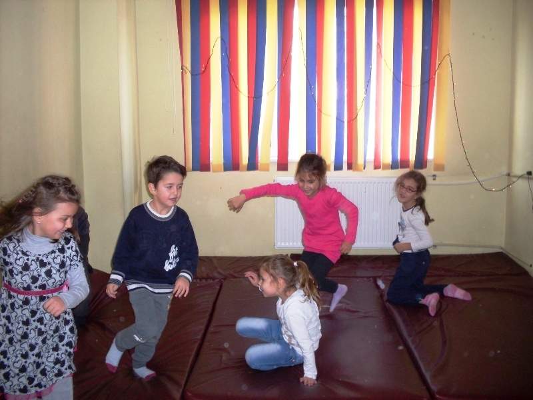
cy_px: 200
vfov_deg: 37.7
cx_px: 266
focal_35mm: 38
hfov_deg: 49.0
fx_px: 585
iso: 160
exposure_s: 1/45
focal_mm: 6.3
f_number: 2.8
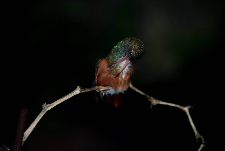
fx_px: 1830
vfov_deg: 4.7
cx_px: 112
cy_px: 76
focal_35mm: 292
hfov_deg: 7.0
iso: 200
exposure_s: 1/60
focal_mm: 195
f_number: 5
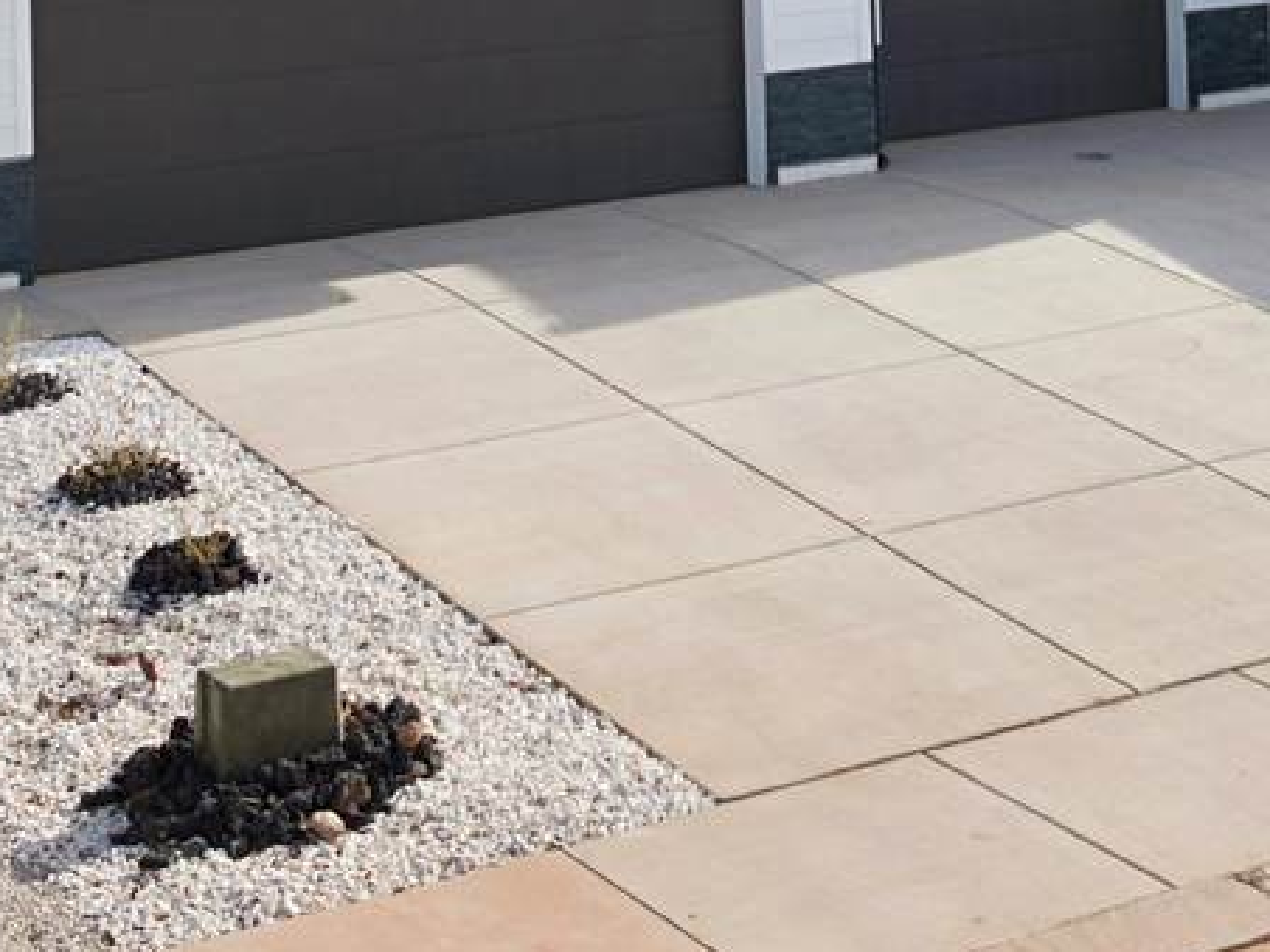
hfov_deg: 28.5
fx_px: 2495
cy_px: -343
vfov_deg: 19.6
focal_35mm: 68
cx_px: 733
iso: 260
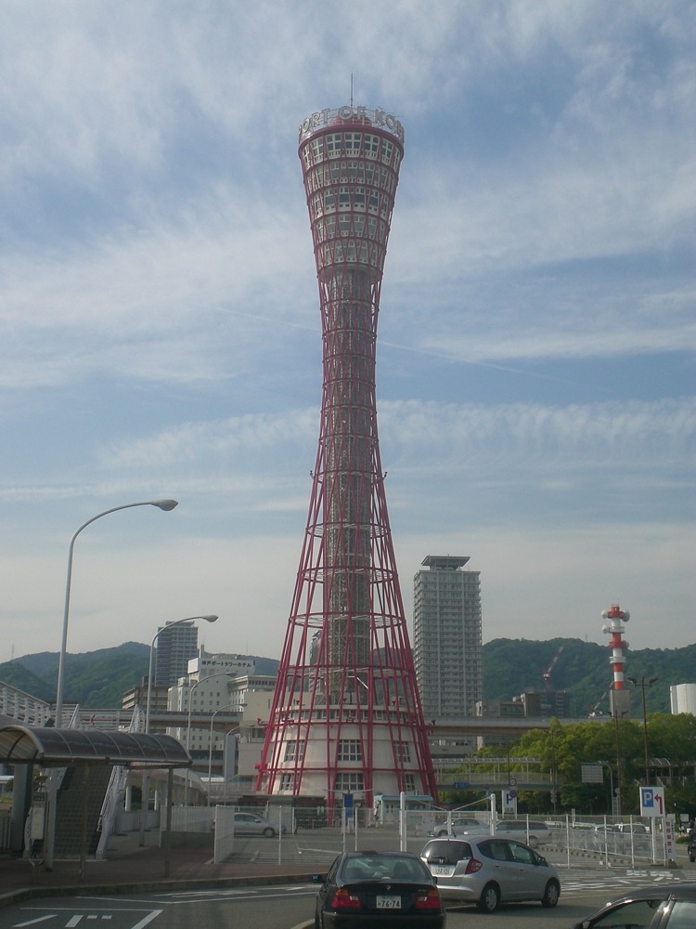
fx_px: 1367
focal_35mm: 51
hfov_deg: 28.6
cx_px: 348
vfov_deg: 37.5
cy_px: 464
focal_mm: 8.44
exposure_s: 1/500
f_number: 5.1
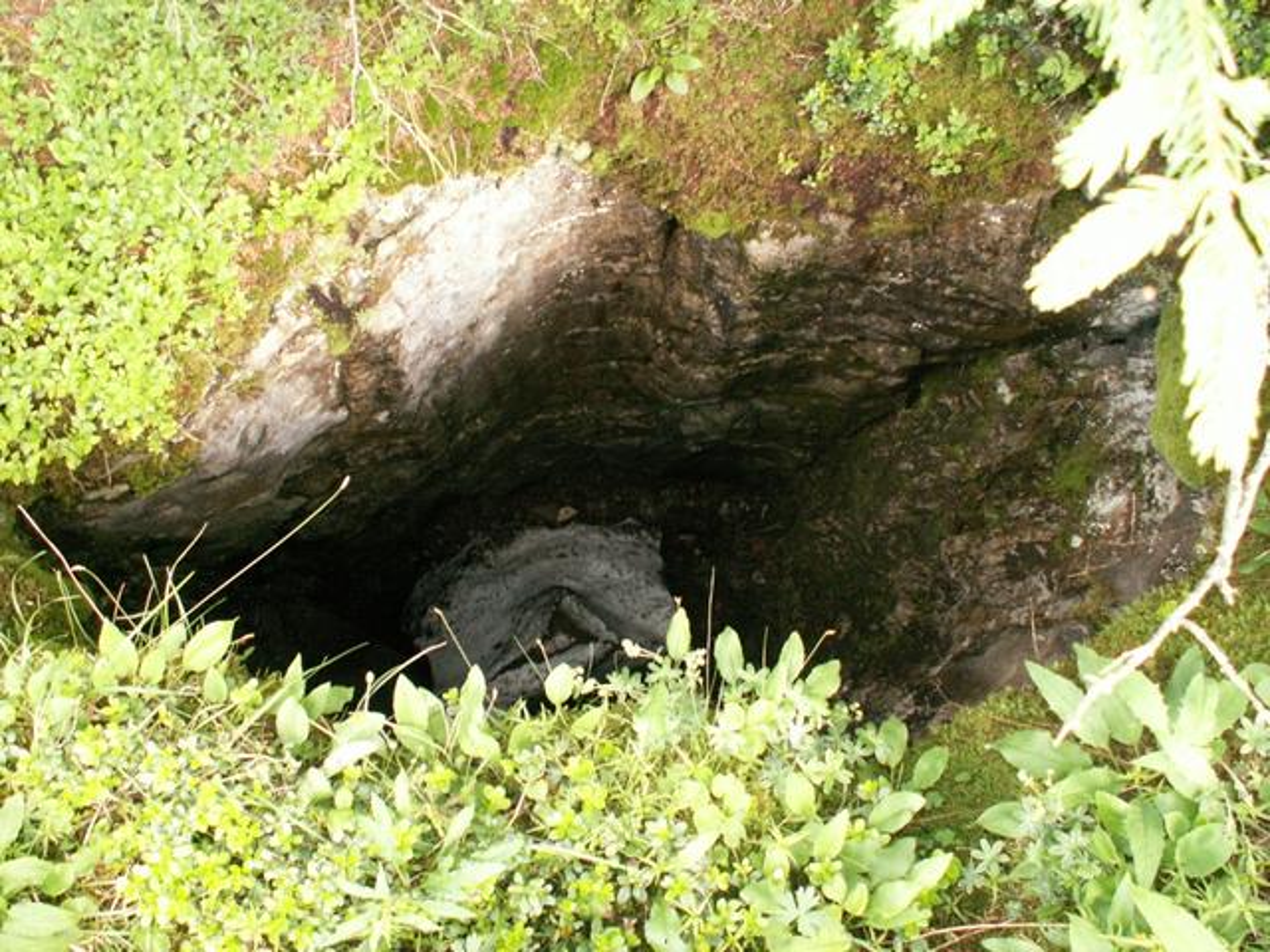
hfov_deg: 52.6
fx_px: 1284
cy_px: 476
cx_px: 635
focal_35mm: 35
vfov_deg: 40.7
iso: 160
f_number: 2.8
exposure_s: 1/40
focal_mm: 5.86
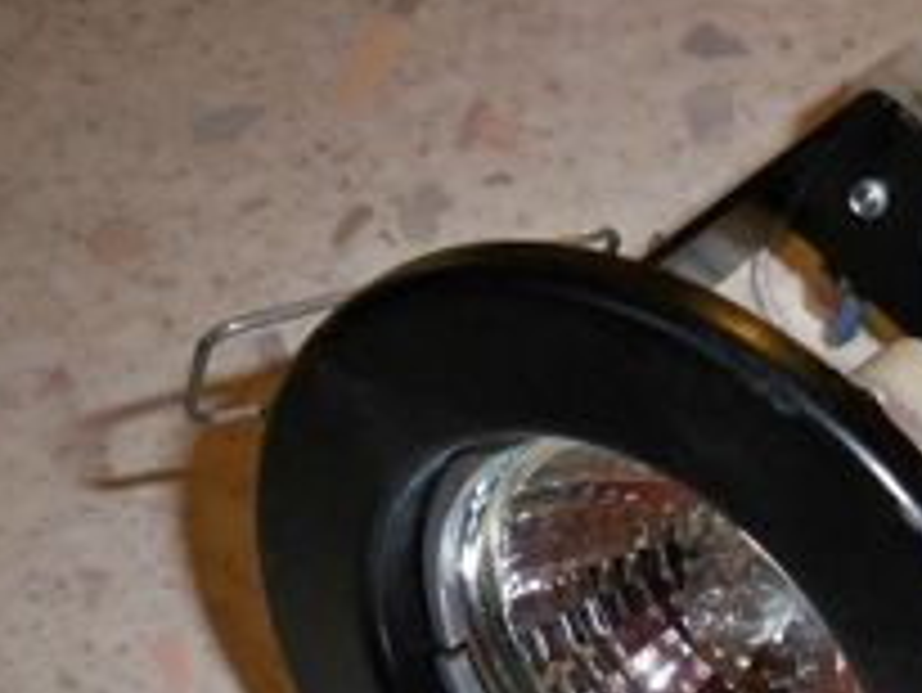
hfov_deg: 23.6
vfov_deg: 17.4
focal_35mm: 82
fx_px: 2185
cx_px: 697
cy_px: 752
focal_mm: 6.3
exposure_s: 1/60
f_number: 3.1
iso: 200
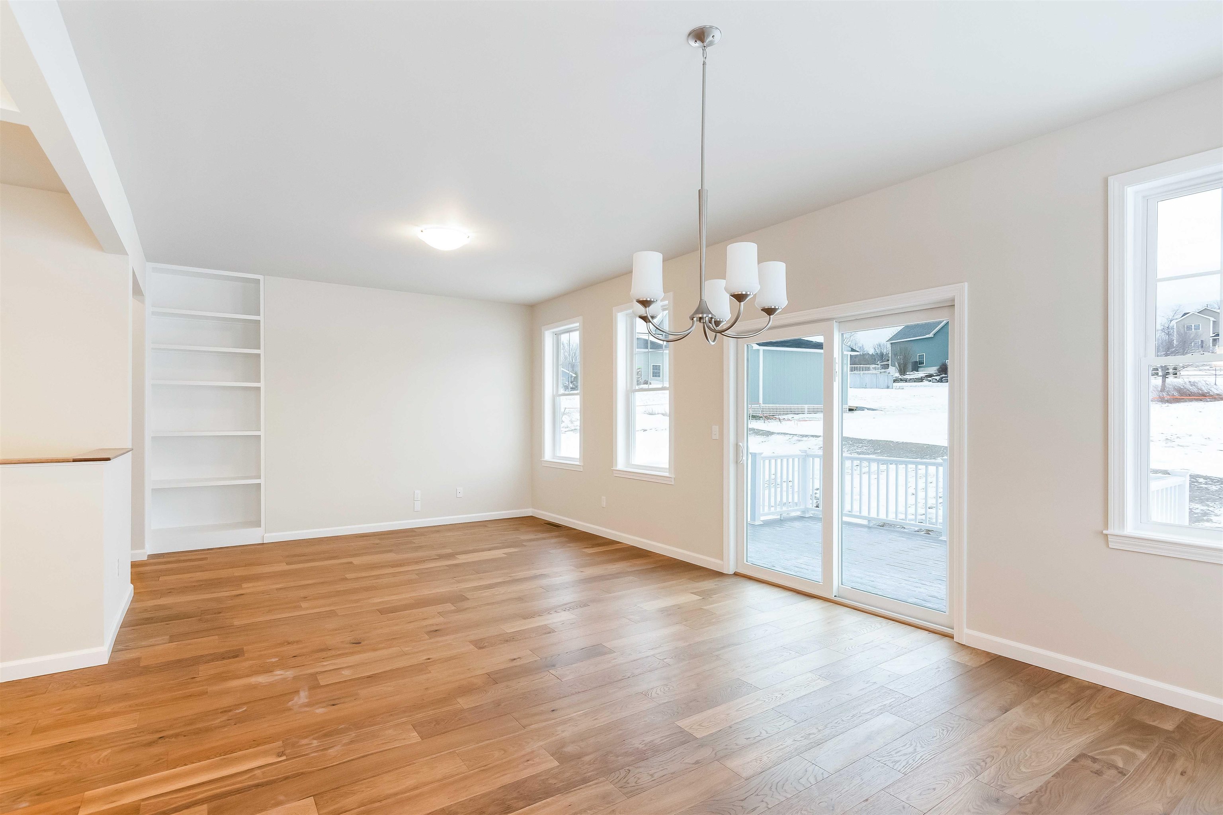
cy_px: 408
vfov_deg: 73.7
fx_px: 544
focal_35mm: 16
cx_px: 612
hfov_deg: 96.7
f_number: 7.1
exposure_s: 1/40
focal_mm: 11
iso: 500
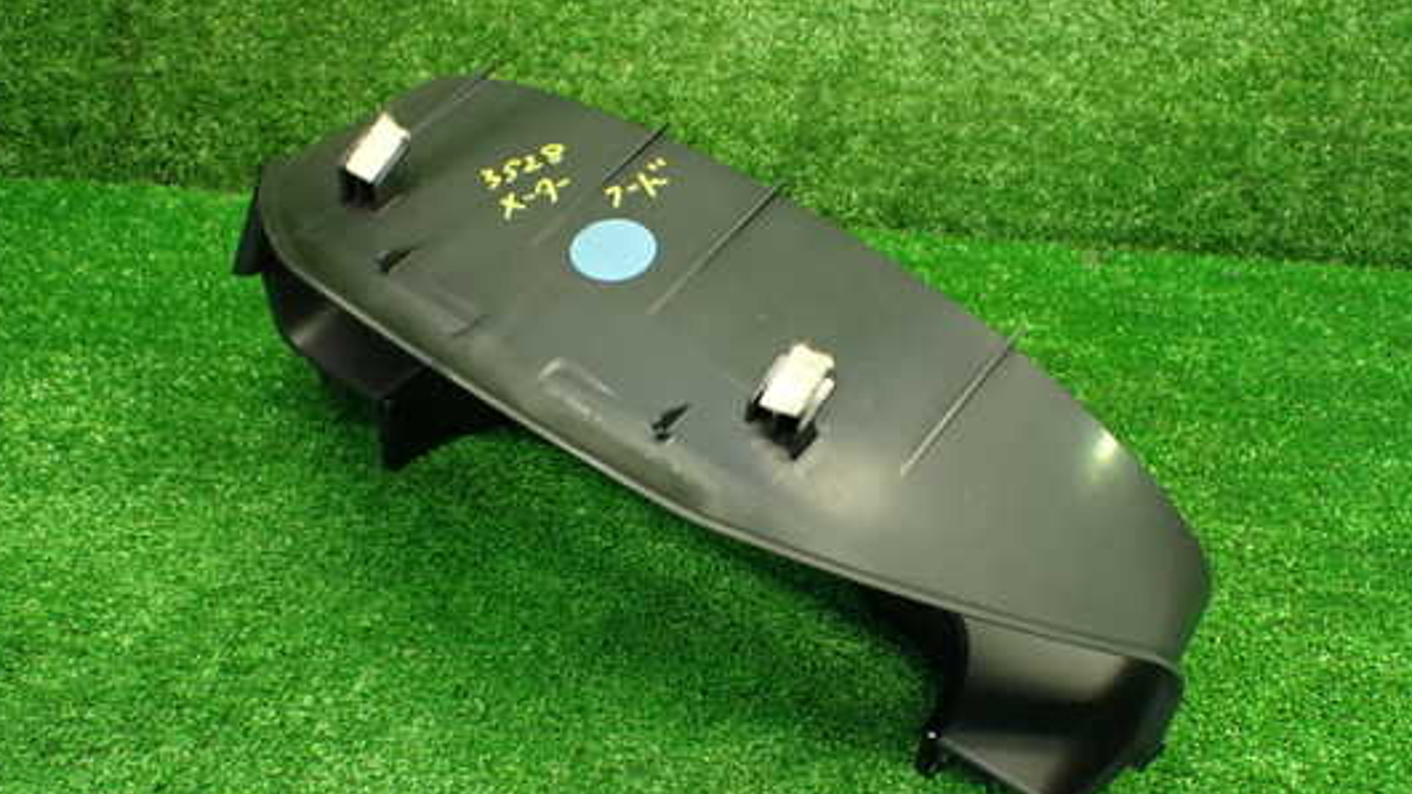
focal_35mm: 37
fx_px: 1385
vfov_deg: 31.9
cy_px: 466
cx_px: 719
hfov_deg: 54.0
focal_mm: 5.4
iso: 800
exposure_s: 1/100
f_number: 2.3
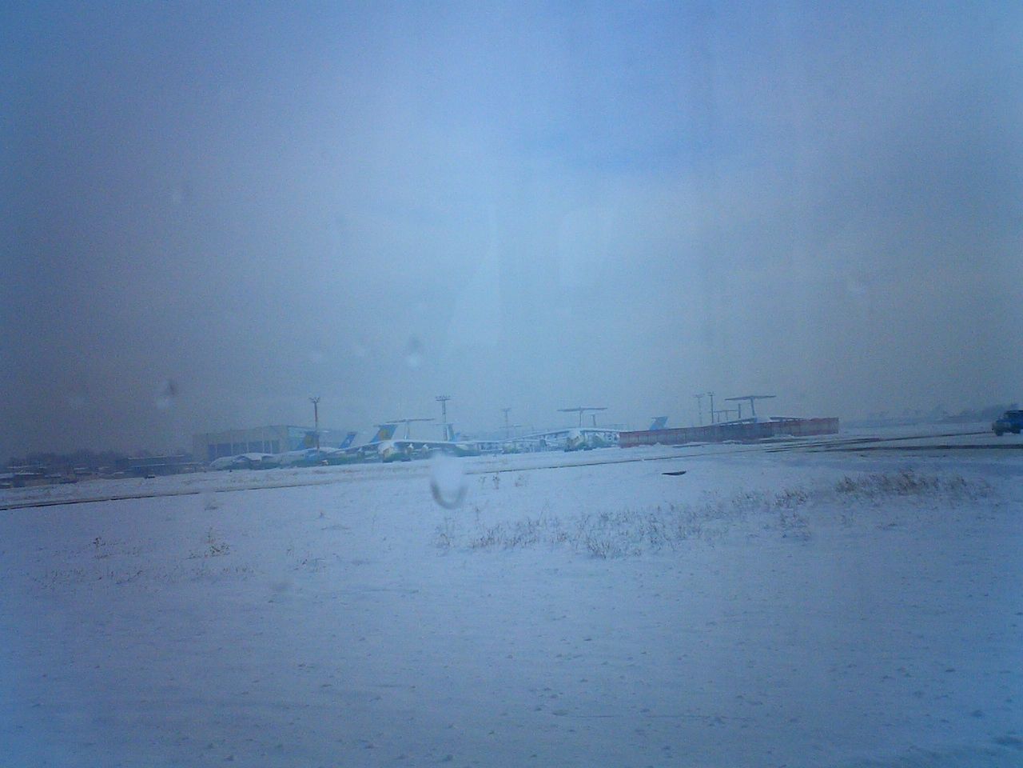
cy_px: 384
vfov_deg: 38.7
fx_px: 1093
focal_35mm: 37
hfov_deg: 50.1
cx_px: 512
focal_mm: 5.6
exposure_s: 1/3200
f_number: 3.5
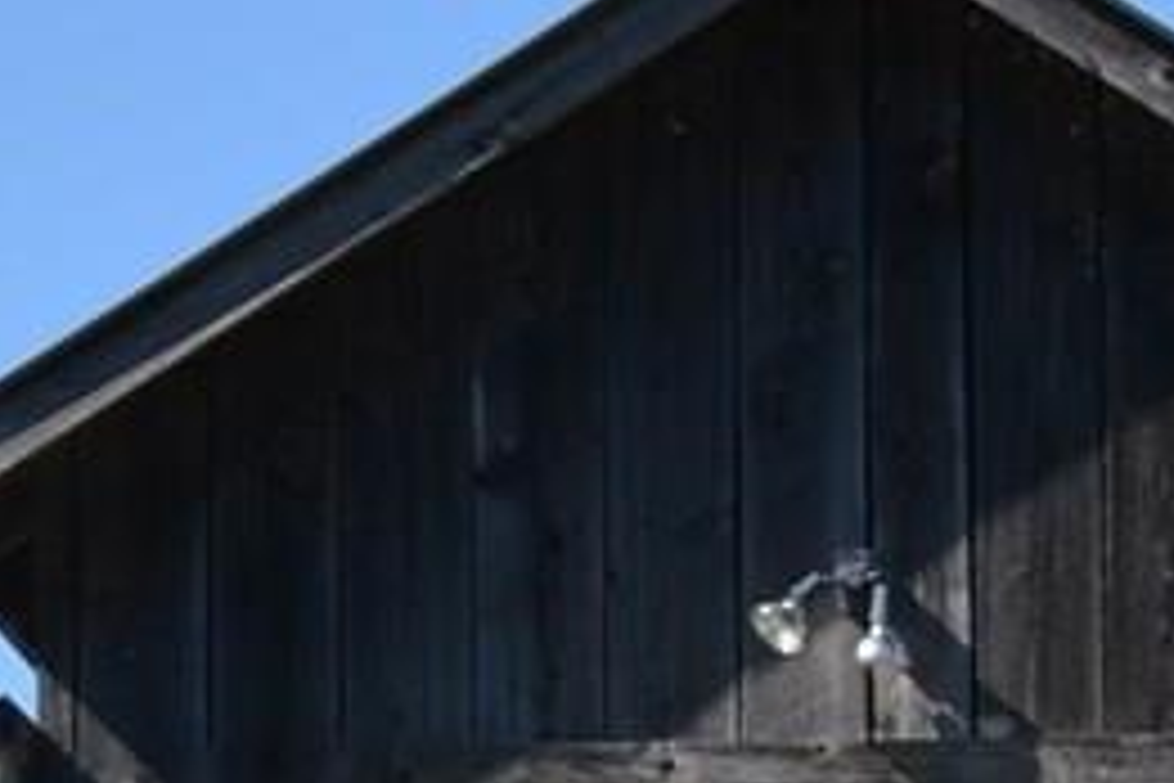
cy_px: 1555
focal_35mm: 282
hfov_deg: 7.2
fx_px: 9196
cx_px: 1862
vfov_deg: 4.8
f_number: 7.1
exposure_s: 1/200
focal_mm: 24
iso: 100
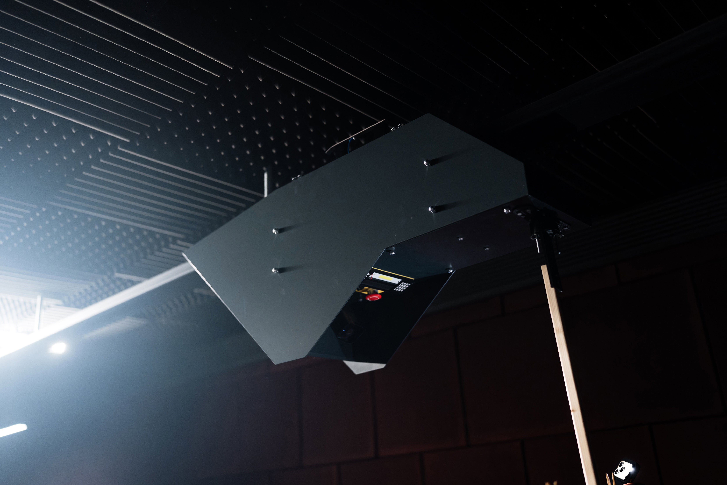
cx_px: 364
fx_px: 707
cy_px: 242
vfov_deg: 37.8
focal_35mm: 35
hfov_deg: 54.4
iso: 800
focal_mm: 35
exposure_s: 1/160
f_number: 1.4
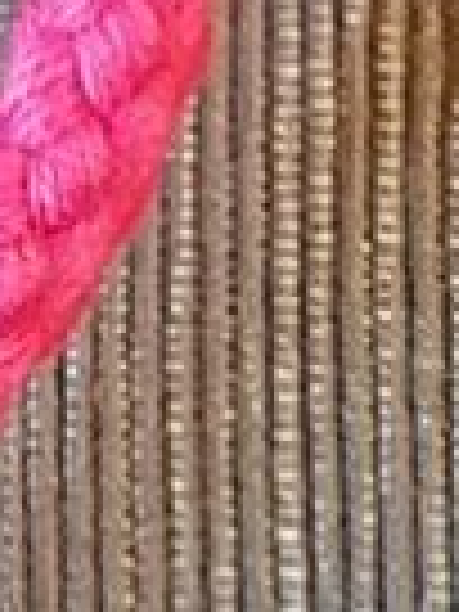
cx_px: -279
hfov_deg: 9.4
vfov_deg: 10.8
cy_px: -891
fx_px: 2705
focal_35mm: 153
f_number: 1.7
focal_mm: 4.2
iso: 250
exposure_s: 1/17
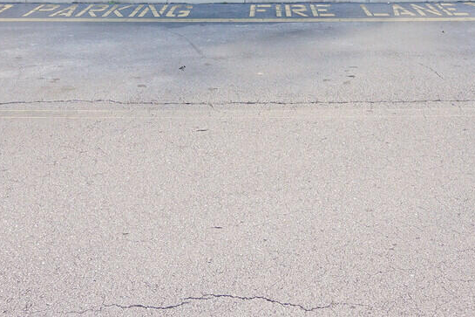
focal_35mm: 47
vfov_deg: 25.0
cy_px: -91
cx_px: 269
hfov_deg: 41.8
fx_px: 620
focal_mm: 16
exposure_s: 1/160
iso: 800
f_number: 8
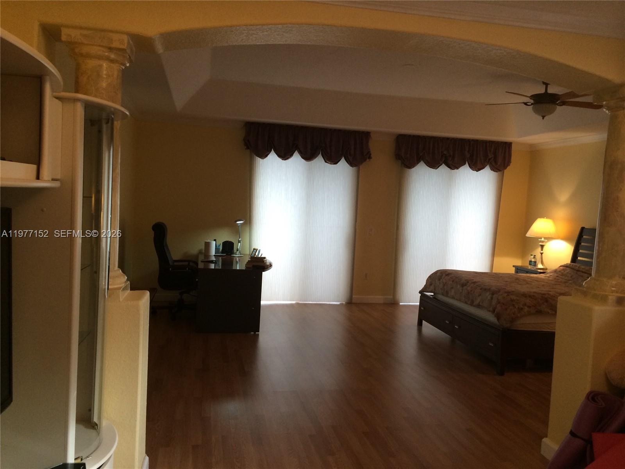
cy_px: 234
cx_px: 312
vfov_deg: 46.8
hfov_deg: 60.0
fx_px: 542
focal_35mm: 30
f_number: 2.2
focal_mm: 4.12
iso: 64
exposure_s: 1/30
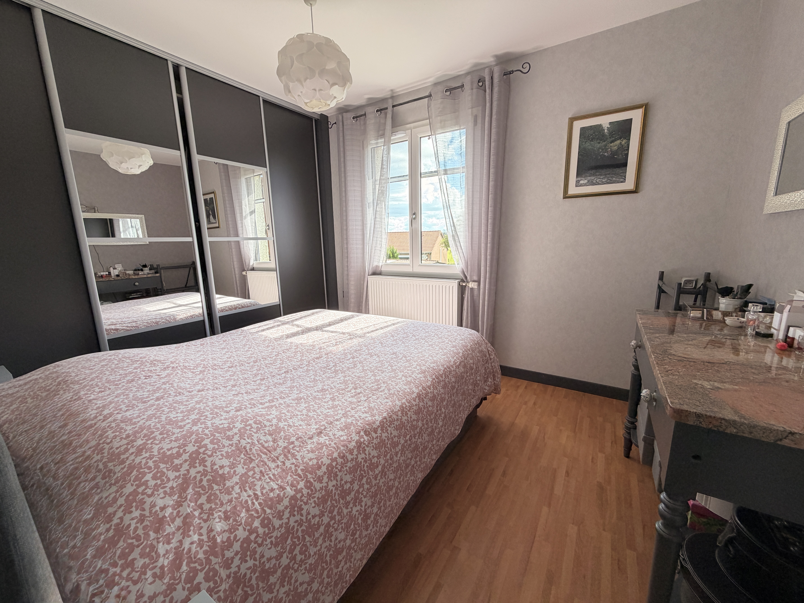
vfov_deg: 85.7
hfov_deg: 102.1
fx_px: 325
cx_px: 402
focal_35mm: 14
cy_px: 302
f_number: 2.2
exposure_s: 1/121
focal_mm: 2.22
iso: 64
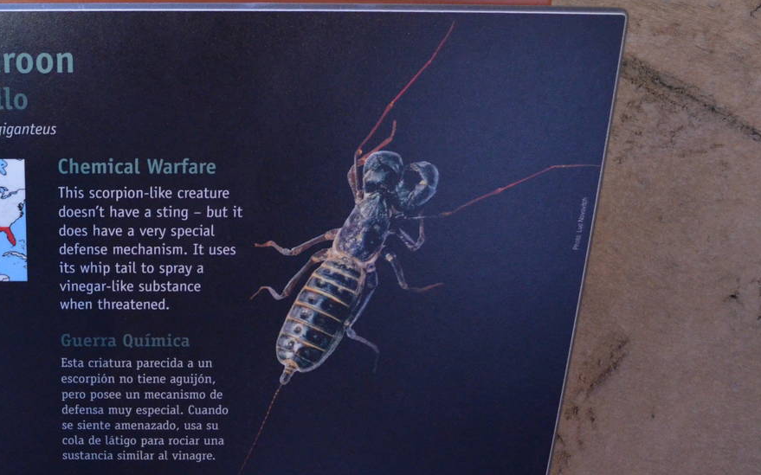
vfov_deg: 25.8
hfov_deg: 37.9
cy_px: 256
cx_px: 92
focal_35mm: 50
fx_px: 1037
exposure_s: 1/30
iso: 2000
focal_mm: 18
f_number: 3.5
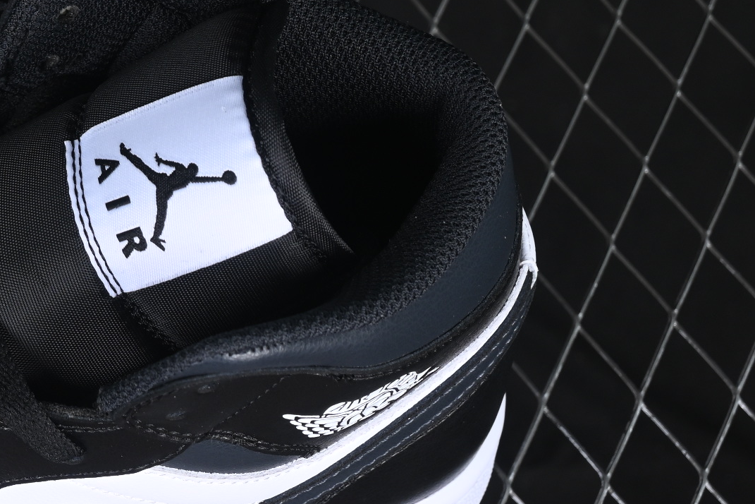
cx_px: -185
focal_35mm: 195
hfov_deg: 10.4
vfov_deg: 7.0
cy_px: 170
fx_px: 4089
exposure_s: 1/60
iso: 160
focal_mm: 50
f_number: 6.3
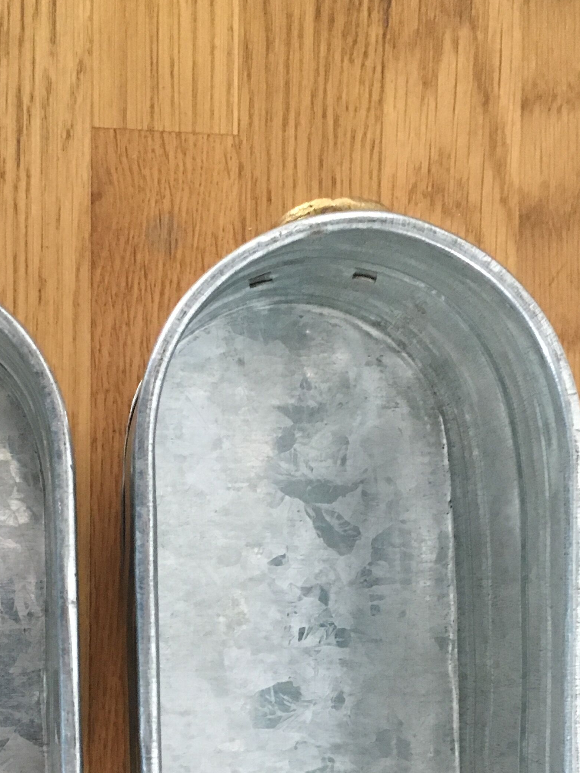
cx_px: 178
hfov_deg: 25.9
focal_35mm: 56
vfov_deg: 33.1
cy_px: 649
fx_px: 1251
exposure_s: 1/17
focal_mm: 4.15
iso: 200
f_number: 2.2
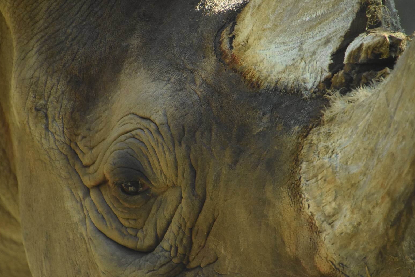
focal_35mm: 464
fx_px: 5349
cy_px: 142
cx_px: 206
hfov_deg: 4.4
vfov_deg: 3.0
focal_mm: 300
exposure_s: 1/800
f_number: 6.3
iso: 3200
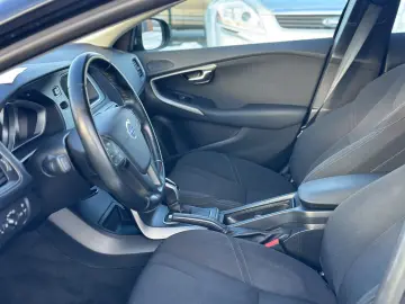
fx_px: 562
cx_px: 202
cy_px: 152
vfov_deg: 30.3
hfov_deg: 39.7
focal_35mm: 48
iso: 100
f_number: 1.78
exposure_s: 1/121
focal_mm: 6.86
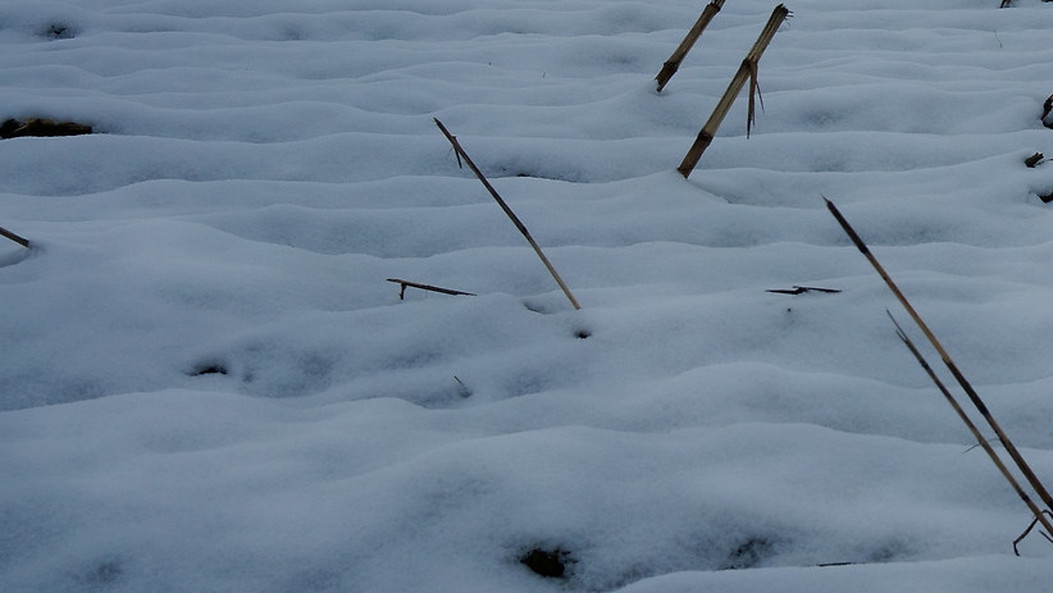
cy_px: 50
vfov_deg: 11.3
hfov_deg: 19.1
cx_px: 1167
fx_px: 2989
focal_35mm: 107
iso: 200
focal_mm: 35
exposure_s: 1/400
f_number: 8
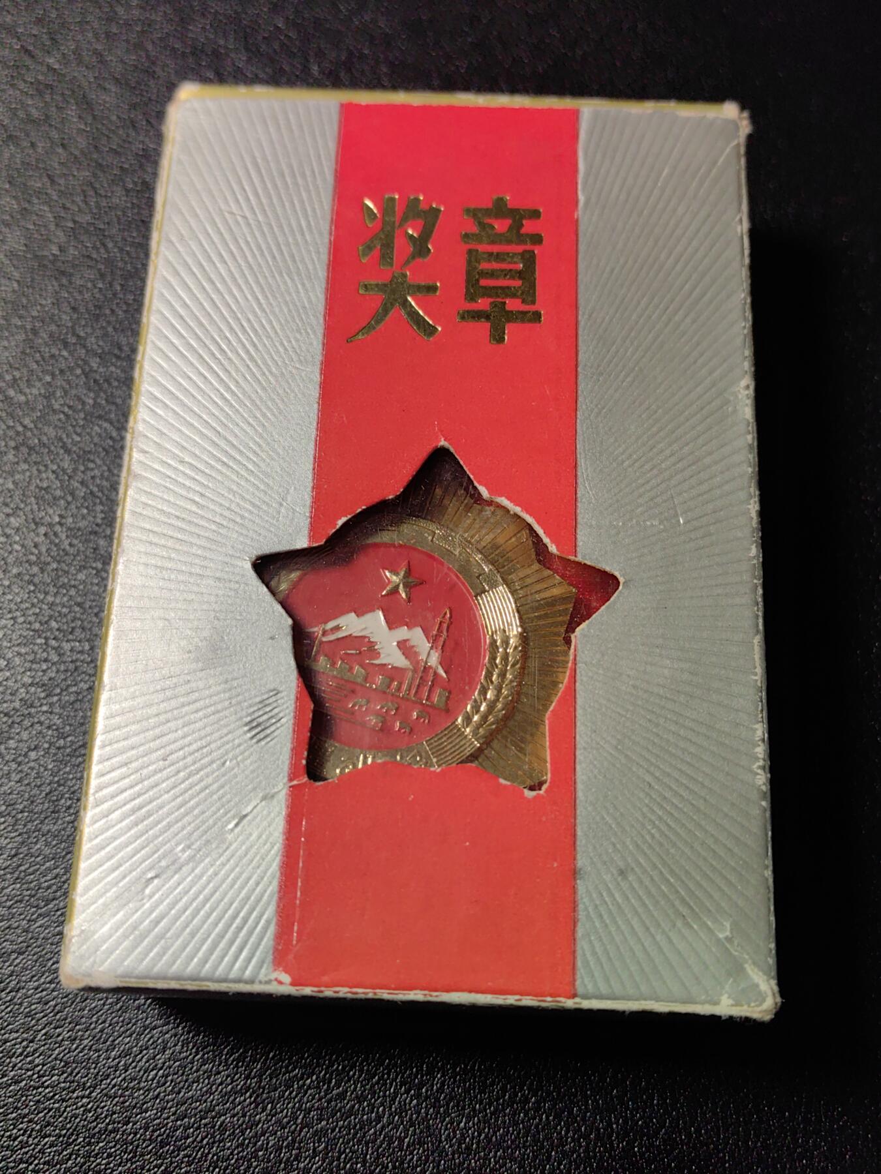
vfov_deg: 55.4
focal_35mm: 33
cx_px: 440
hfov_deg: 42.9
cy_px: 587
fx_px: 1120
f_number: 2
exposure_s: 1/131
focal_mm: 5.75
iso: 50
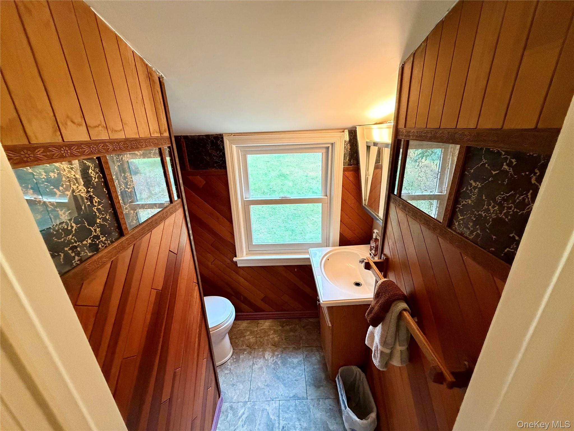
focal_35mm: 14
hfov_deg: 102.1
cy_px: 216
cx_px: 287
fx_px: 232
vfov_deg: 85.7
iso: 640
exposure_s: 1/60
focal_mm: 2.22
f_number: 2.2
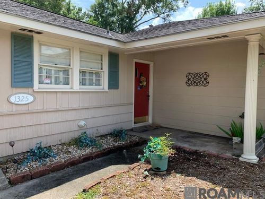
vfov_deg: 53.1
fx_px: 199
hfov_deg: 67.3
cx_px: 132
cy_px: 100
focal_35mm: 26
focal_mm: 4.25
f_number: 1.8
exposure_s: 1/567
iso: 25
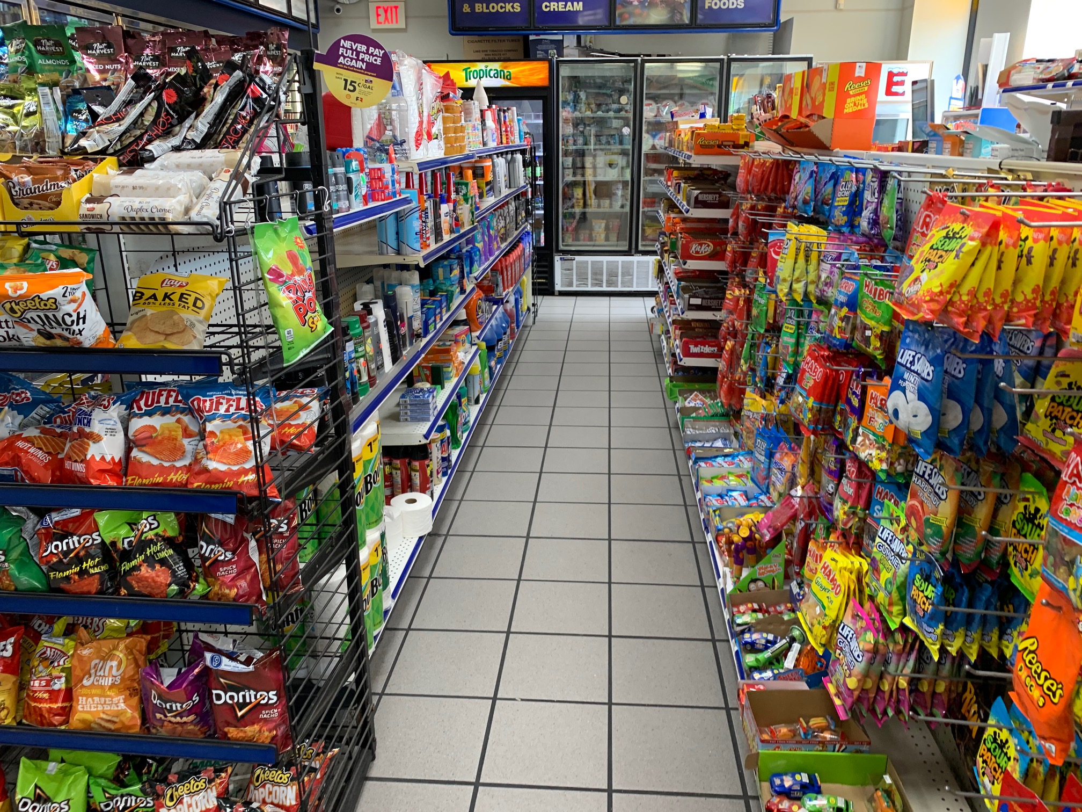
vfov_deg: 53.1
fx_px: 813
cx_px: 541
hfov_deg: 67.3
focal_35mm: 26
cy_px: 406
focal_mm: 4.25
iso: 100
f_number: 1.8
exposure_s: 1/60
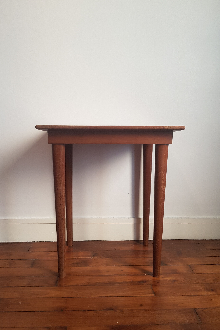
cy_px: 170
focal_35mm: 28
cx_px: 109
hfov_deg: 46.4
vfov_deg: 65.5
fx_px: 257
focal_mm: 4.2
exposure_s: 1/50
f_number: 1.7
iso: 160
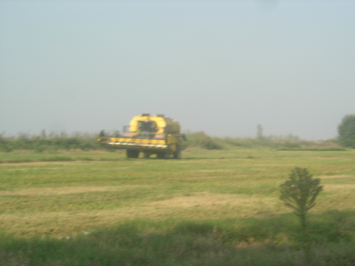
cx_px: 178
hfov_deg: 17.4
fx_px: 1159
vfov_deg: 13.1
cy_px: 133
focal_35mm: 113
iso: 64
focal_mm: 23.4
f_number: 8.2
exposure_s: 1/129
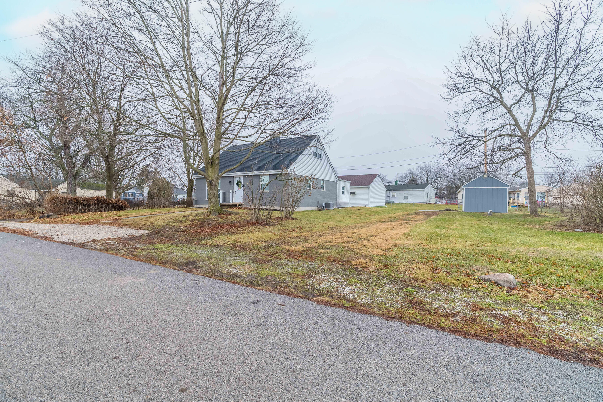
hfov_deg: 96.7
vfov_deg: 73.7
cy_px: 201
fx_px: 268
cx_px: 302
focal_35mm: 16
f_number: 8
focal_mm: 16
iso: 500
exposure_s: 1/25
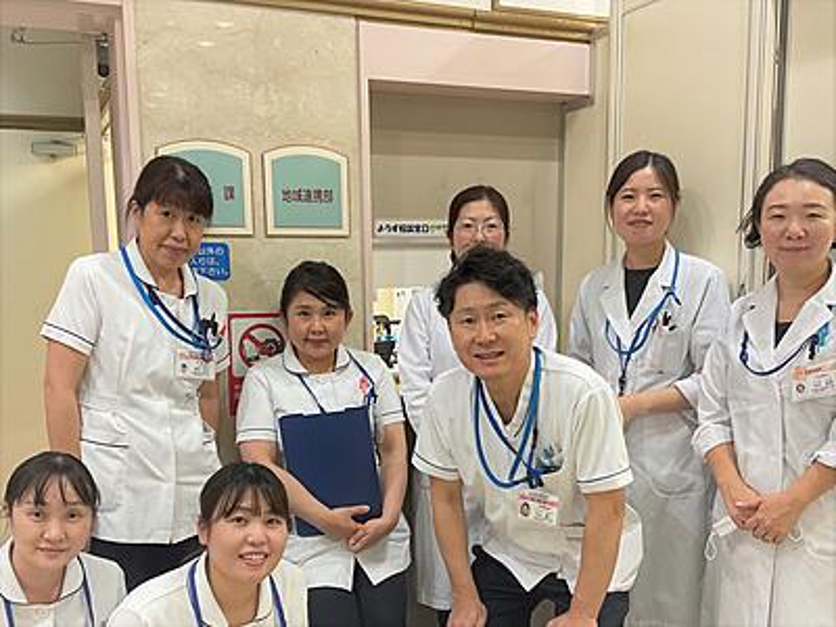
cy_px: 314
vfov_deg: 48.2
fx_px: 700
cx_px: 418
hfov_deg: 61.7
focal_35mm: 29
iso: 125
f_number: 1.8
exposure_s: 1/60
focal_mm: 3
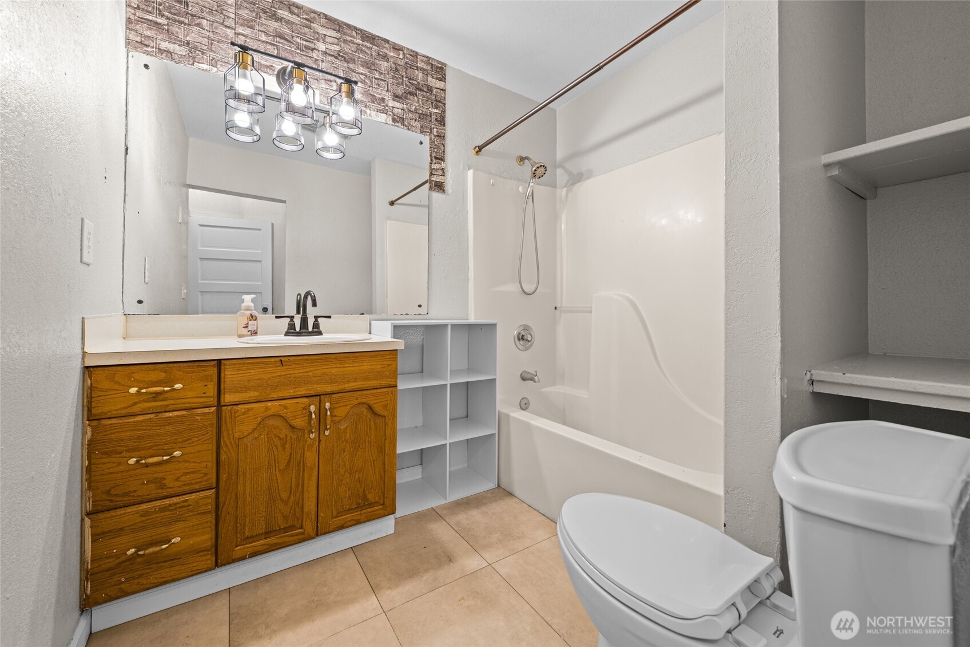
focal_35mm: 14
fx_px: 377
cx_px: 485
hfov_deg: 104.3
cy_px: 324
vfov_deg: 81.2
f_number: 8
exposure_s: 1/1.67
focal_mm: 14
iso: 250
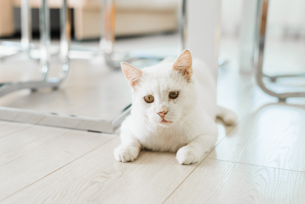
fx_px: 424
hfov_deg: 39.6
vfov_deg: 27.0
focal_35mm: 50
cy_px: 102
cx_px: 152
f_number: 2.8
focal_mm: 50
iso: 160
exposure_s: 1/160
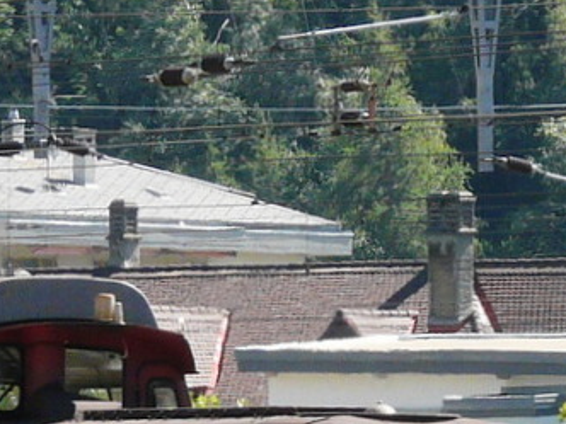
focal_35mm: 379
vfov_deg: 3.9
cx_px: 51
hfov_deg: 5.2
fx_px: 6197
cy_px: 490
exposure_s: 1/250
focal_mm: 20.6
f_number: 5
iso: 100
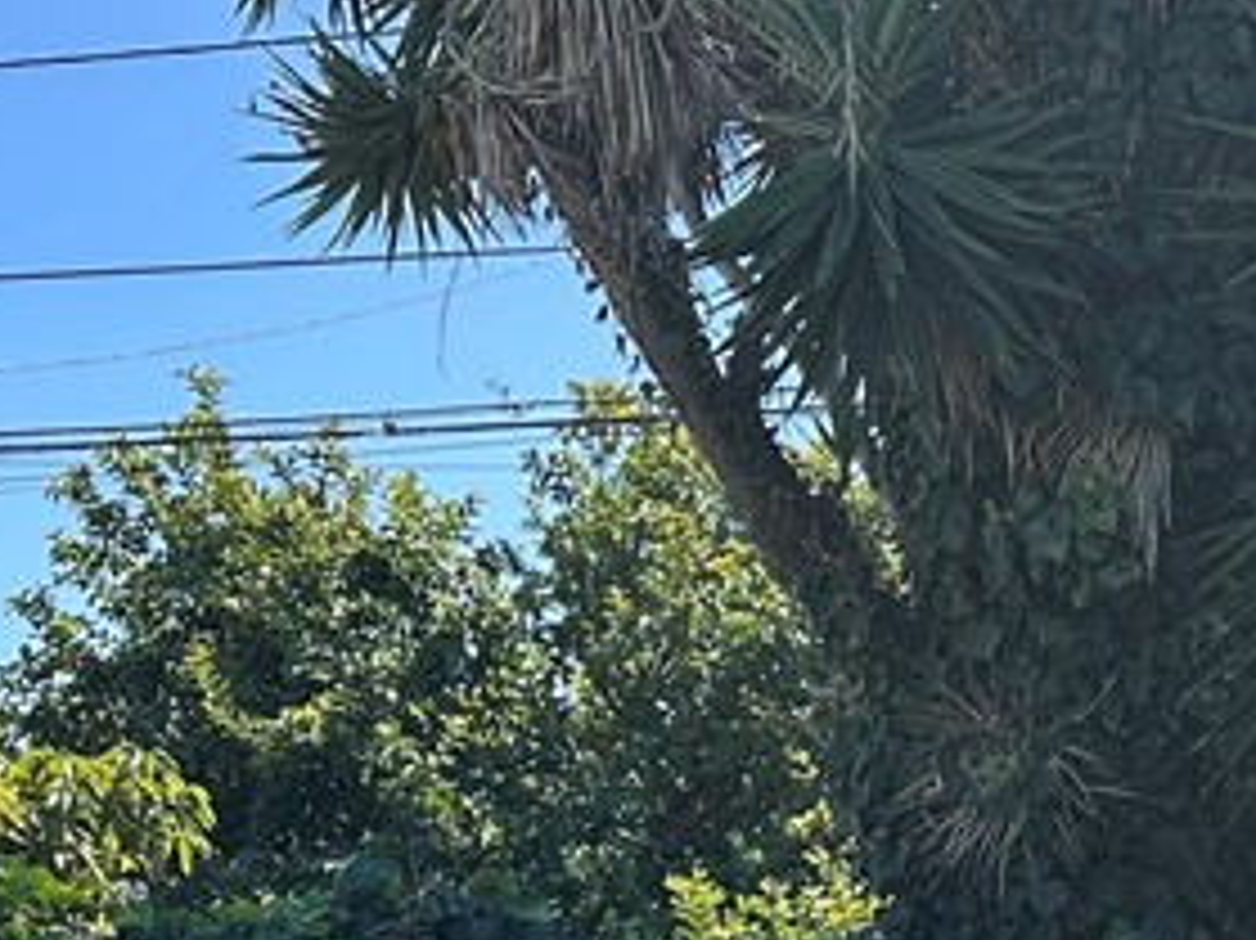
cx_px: 1697
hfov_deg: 20.1
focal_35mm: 88
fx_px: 3192
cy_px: 1471
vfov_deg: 15.3
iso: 80
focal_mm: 6.86
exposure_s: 1/1412
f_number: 1.78
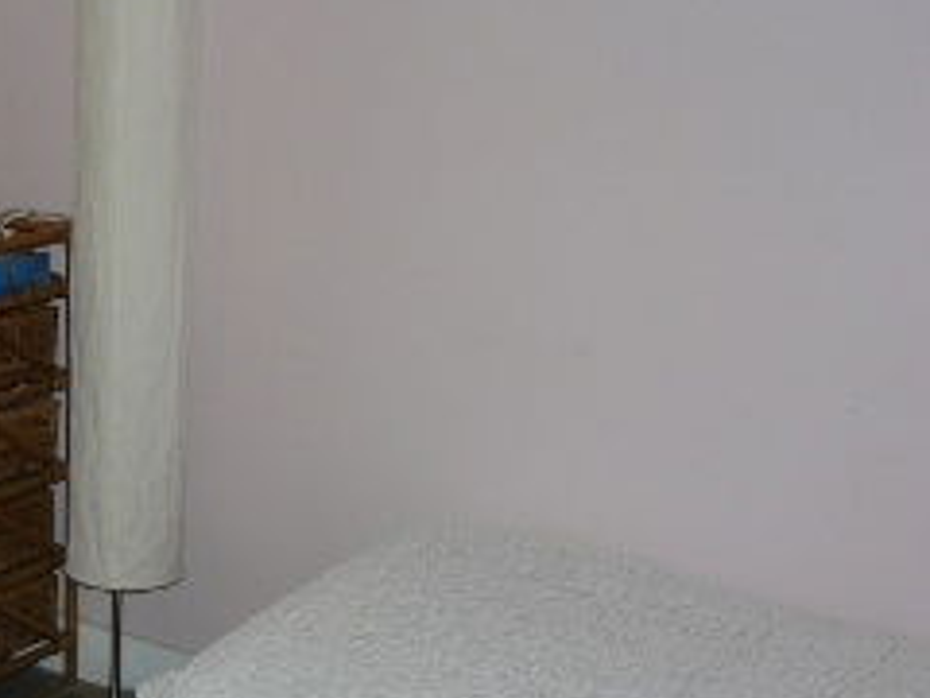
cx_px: 85
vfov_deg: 22.2
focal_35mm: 66
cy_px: 283
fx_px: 1773
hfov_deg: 28.2
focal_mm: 6
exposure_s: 1/30
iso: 100
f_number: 2.8
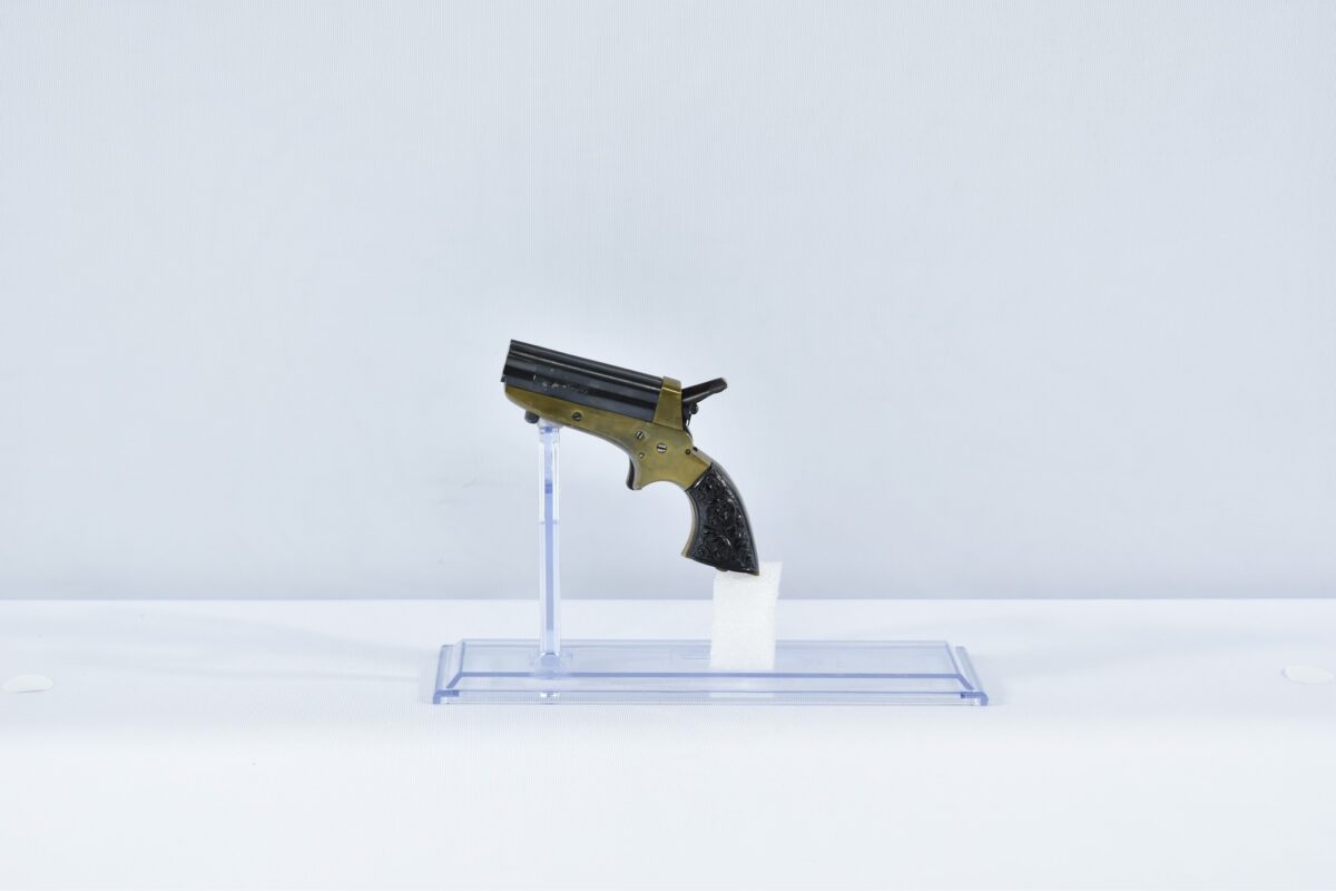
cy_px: 446
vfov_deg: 18.2
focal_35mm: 75
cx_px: 668
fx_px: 2783
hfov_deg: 27.0
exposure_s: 1/20
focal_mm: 50
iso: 640
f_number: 5.6
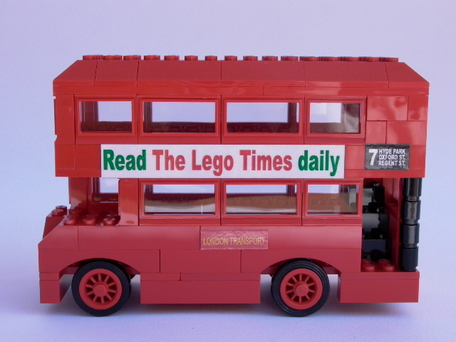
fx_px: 751
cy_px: 171
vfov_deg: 25.7
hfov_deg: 33.8
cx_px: 228
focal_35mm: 57
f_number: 4.44
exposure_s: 1/489
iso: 100
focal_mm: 11.51
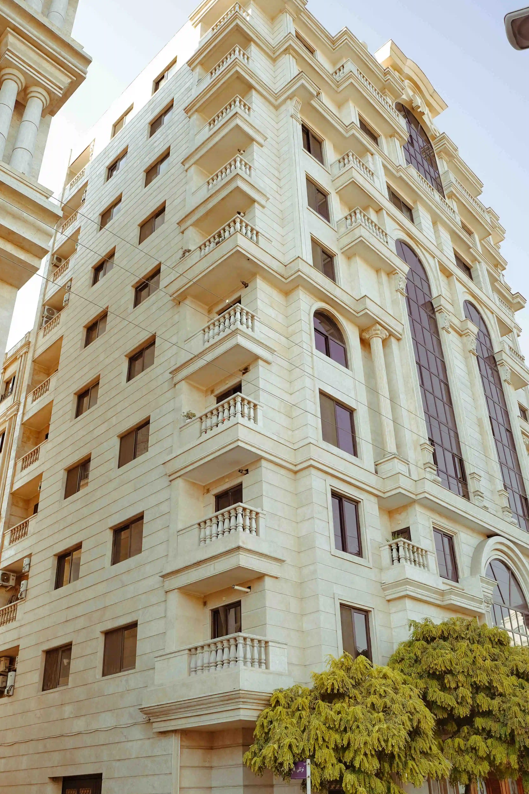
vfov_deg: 63.5
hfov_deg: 44.9
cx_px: 283
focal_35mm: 29
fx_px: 639
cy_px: 444
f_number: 2.8
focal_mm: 16
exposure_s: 1/640
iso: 100
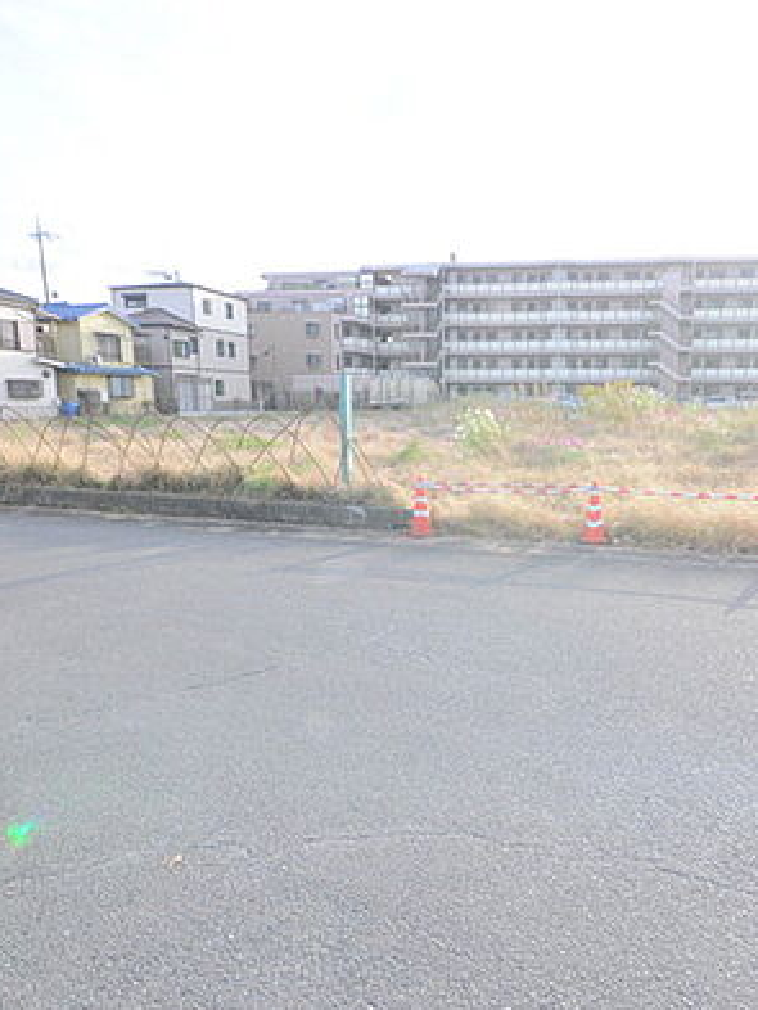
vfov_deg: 76.4
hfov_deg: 59.8
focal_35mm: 22
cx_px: 501
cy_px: 504
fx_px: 642
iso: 720
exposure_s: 1/60
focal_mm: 10
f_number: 4
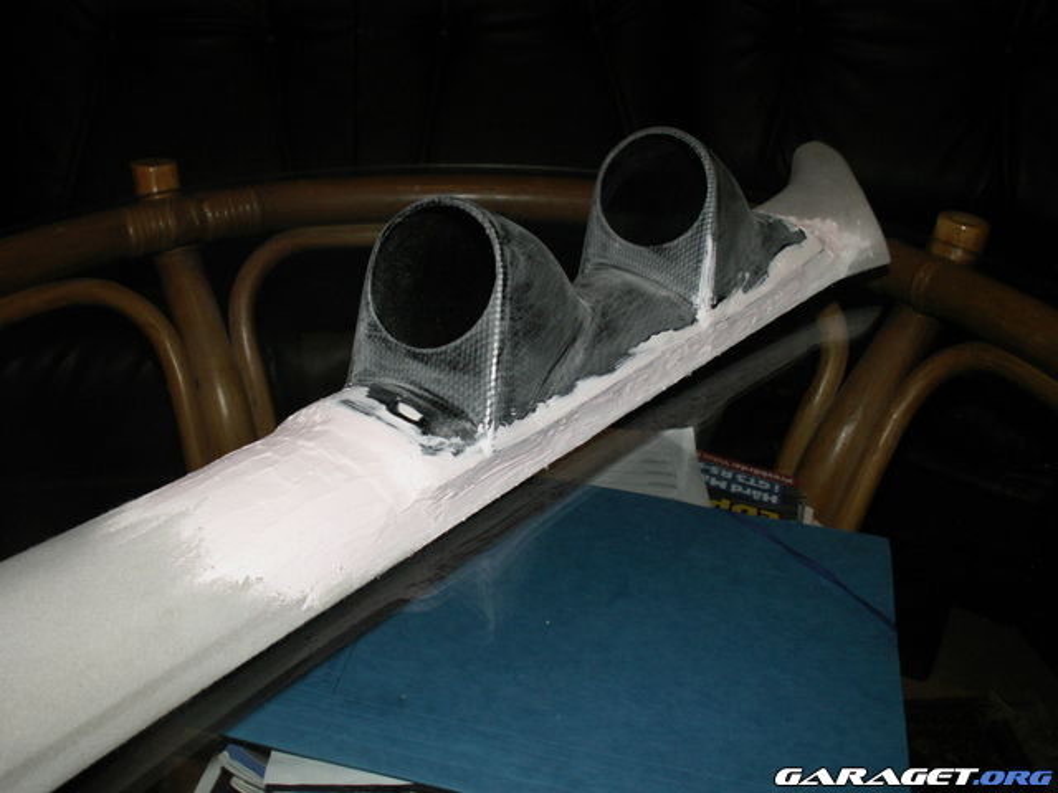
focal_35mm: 35
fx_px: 1070
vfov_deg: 40.7
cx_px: 529
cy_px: 396
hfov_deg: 52.6
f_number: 3.2
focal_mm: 5.86
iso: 160
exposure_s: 1/40
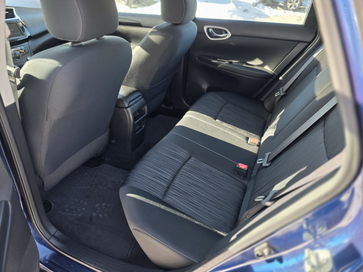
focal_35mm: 23
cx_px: 182
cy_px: 136
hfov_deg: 73.9
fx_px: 241
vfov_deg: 58.9
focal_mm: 6.3
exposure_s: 1/180
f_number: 1.7
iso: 125
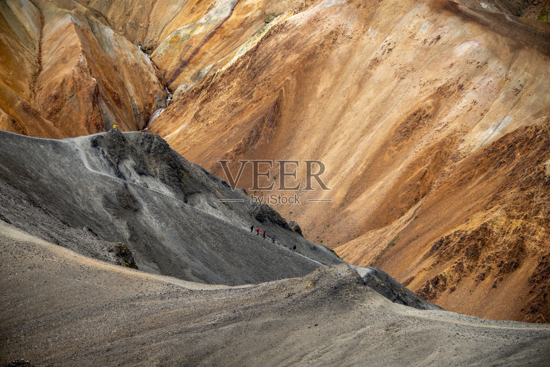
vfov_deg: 9.2
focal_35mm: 150
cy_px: 184
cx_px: 275
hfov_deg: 13.7
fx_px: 2292
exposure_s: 1/2000
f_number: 5.6
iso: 400
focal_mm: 150
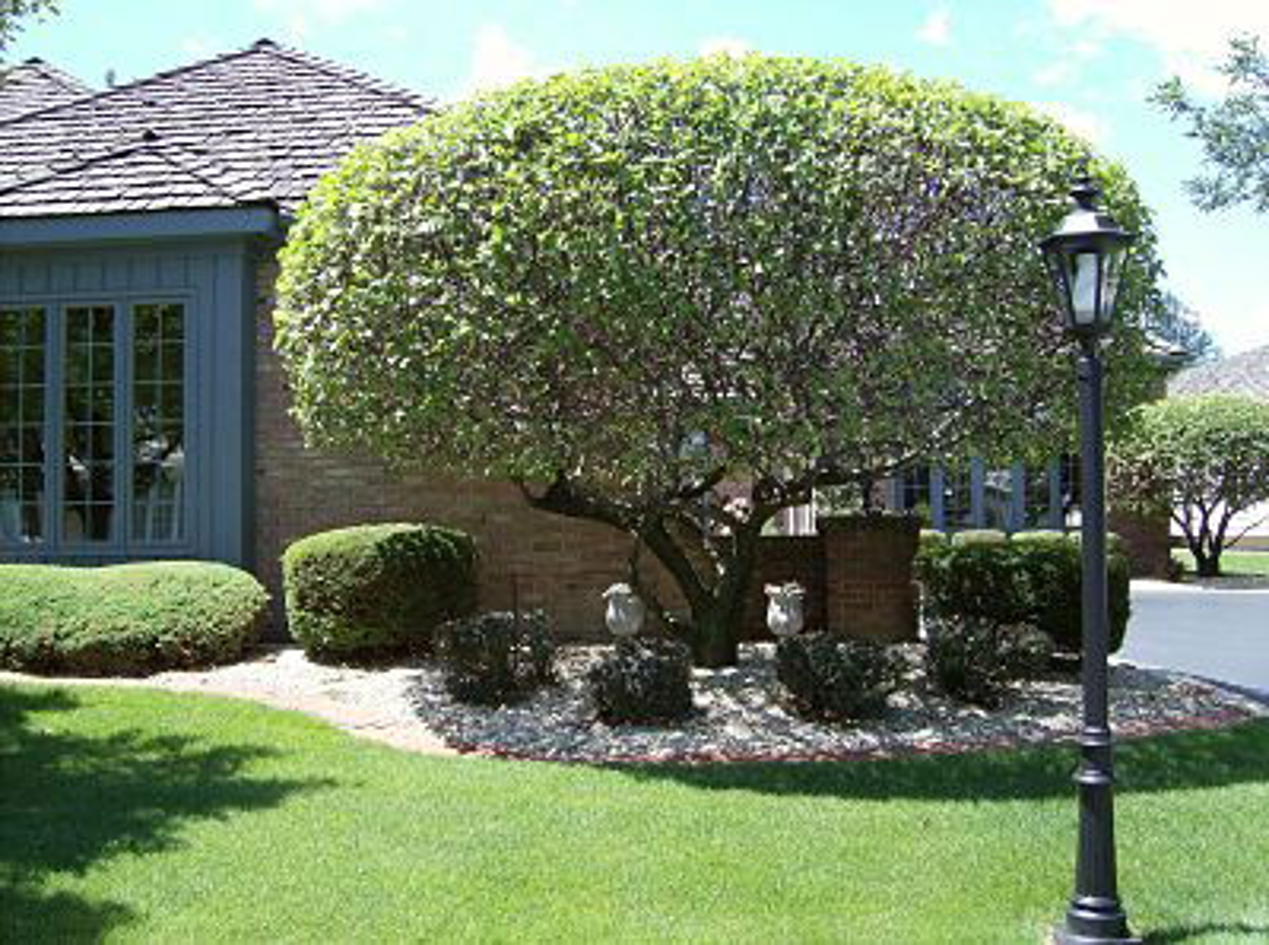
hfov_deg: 51.5
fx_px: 1317
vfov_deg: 39.5
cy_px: 472
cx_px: 634
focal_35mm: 36
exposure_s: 1/225
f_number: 4.7
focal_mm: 6
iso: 100
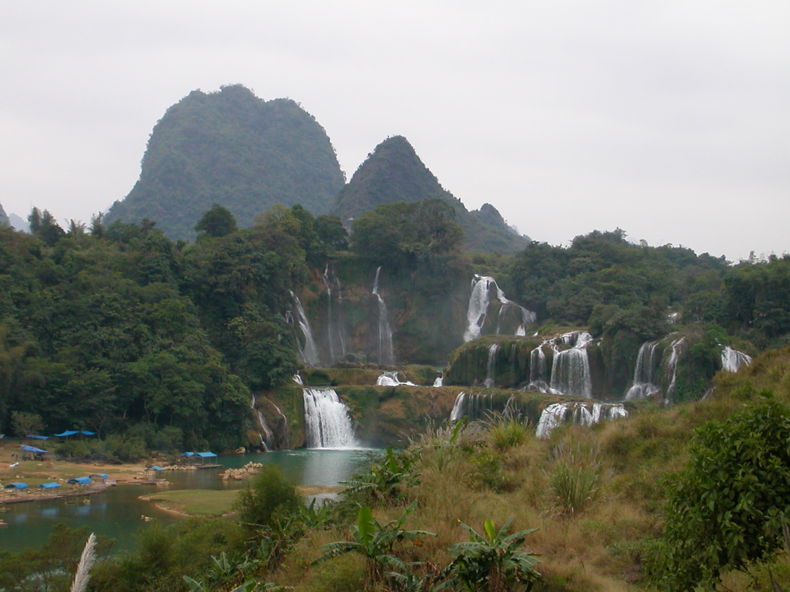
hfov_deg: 20.0
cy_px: 296
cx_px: 395
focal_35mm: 98
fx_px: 2237
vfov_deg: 15.1
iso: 100
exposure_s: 1/121
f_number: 4.6
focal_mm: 14.9
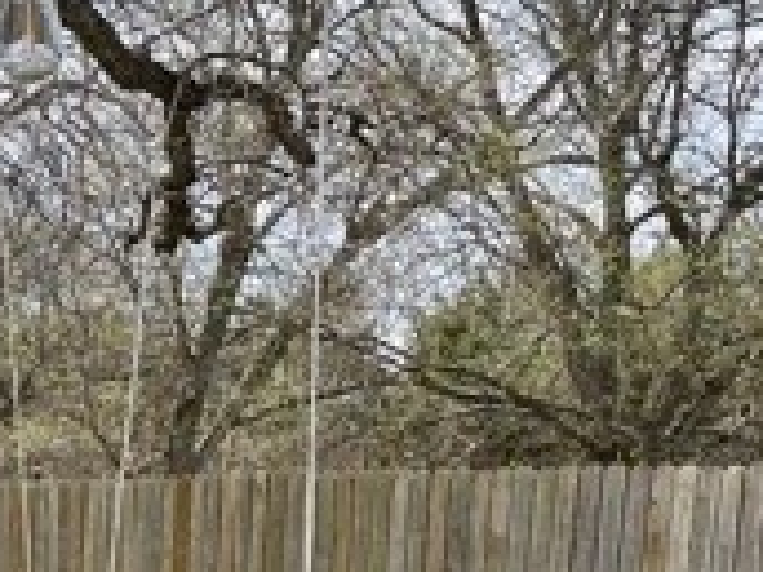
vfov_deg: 14.4
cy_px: 807
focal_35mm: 97
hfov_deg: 18.7
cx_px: -244
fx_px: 2138
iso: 32
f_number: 1.6
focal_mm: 4.2
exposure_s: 1/1531
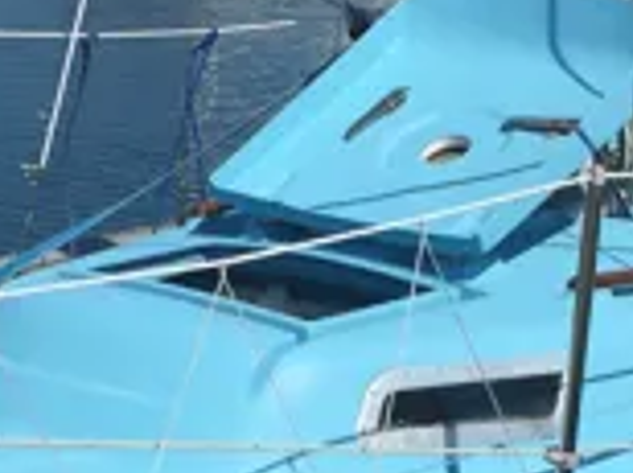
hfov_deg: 13.1
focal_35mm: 151
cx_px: 152
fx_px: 2757
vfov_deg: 9.7
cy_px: 498
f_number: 2.2
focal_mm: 4.15
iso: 32
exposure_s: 1/4405
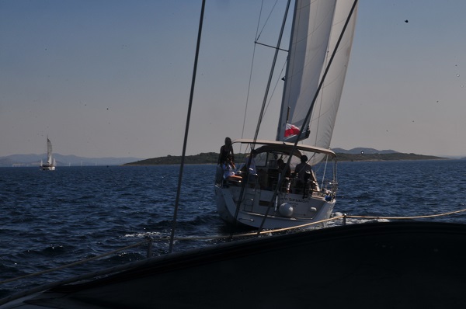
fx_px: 969
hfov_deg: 27.0
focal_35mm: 75
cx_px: 233
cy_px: 154
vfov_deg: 18.1
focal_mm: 50
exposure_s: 1/80
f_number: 32
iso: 200
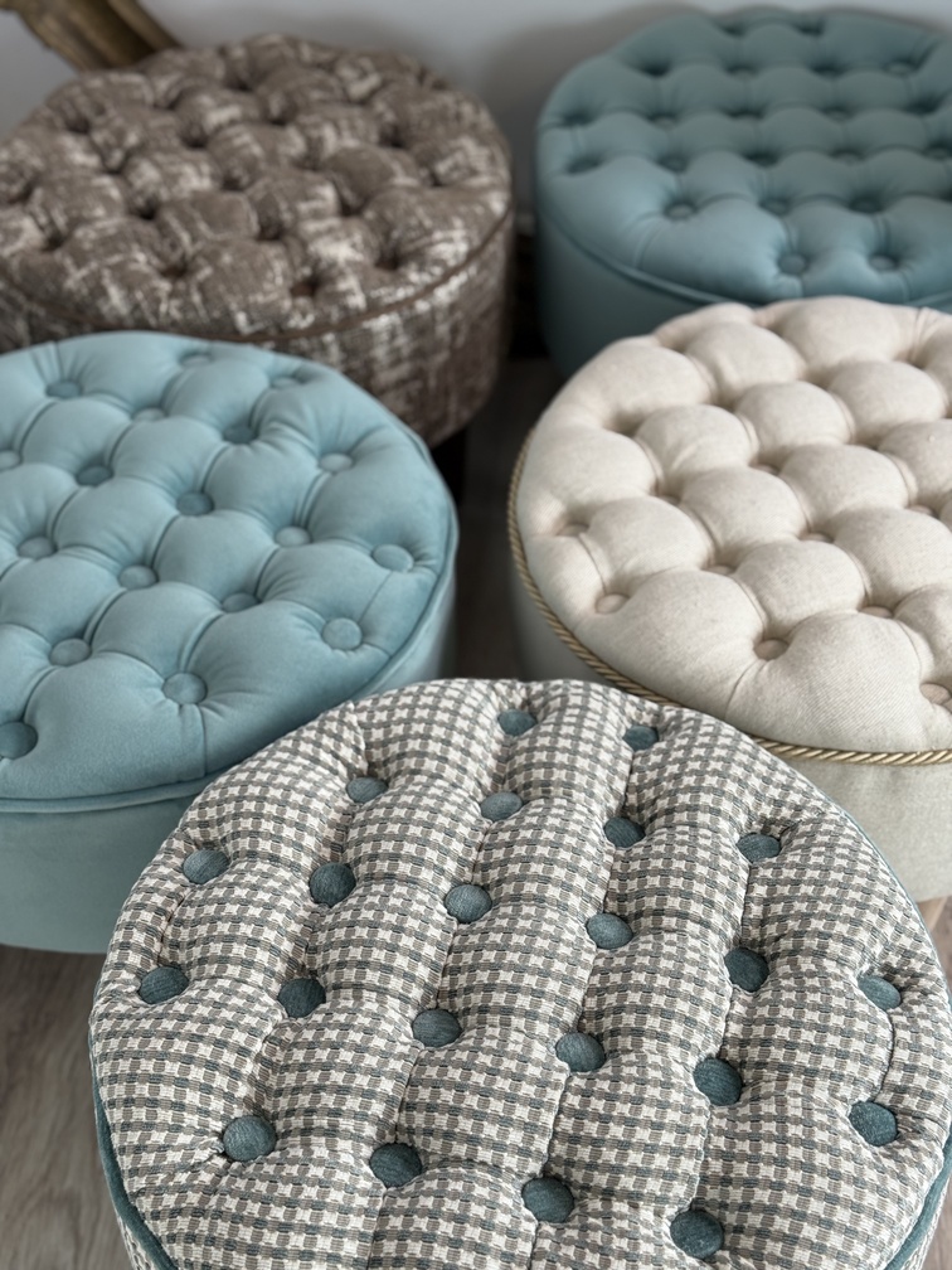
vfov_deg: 39.7
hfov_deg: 30.3
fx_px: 1760
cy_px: 635
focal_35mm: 48
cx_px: 476
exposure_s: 1/100
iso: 80
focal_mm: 6.76
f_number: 1.78
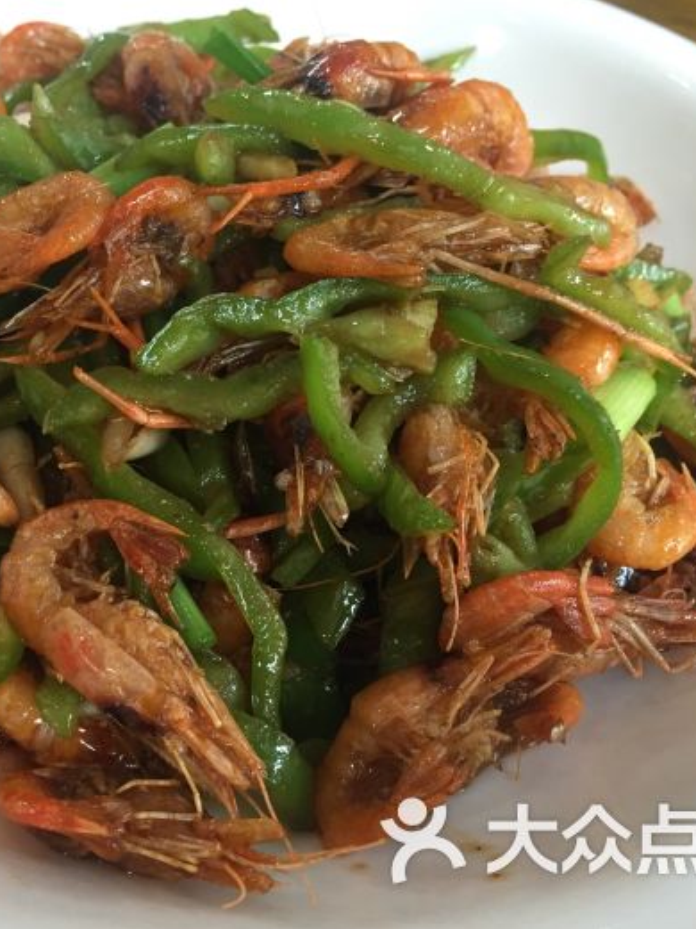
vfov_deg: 47.9
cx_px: 203
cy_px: 464
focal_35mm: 39
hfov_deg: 36.2
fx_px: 1047
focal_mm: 4.15
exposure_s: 1/33
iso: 64
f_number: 2.2
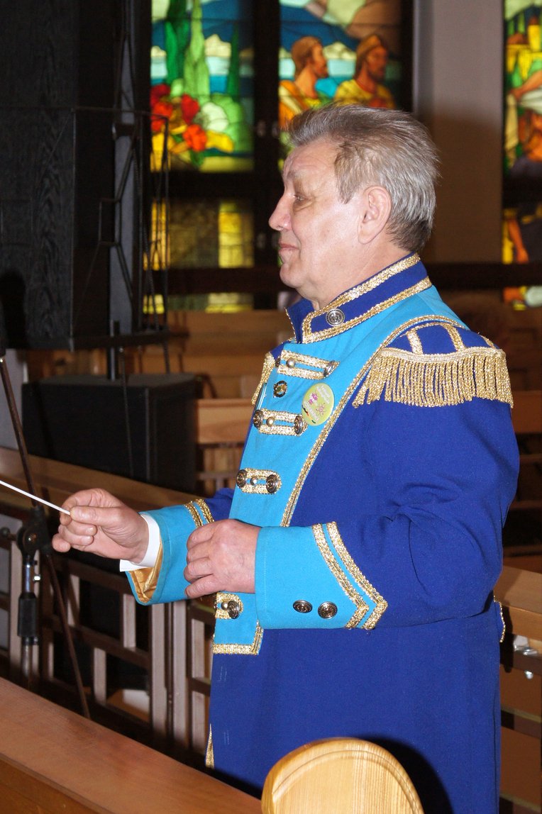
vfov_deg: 19.5
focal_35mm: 105
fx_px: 2374
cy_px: 407
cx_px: 271
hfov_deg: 13.0
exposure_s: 1/125
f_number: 5.6
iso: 800
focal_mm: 70
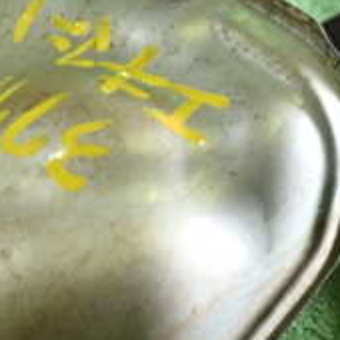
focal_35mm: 78
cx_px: 102
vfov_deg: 22.0
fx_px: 867
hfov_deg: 22.1
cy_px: 252
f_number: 2
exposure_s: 1/30
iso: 200
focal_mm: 4.5
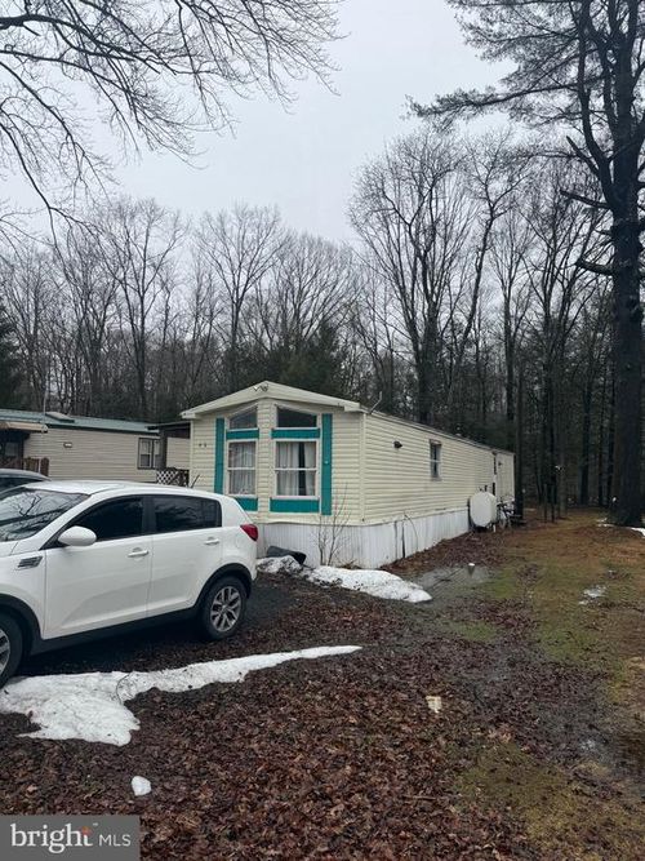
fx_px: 596
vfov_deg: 71.6
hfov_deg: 56.8
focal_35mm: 24
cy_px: 430
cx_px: 322
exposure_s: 1/1949
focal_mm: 6.76
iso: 80
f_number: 1.78
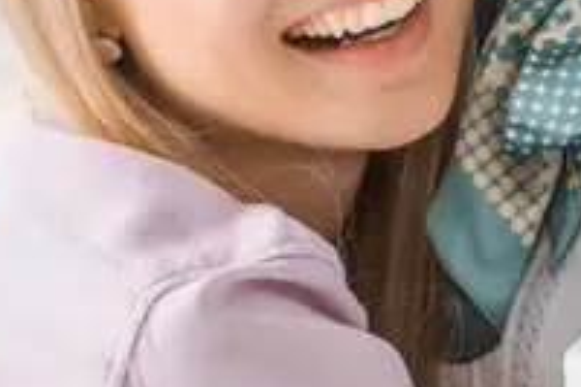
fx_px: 7708
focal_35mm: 478
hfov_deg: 4.3
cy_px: 323
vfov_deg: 2.9
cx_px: 424
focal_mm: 100
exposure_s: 1/200
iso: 100
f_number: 4.5
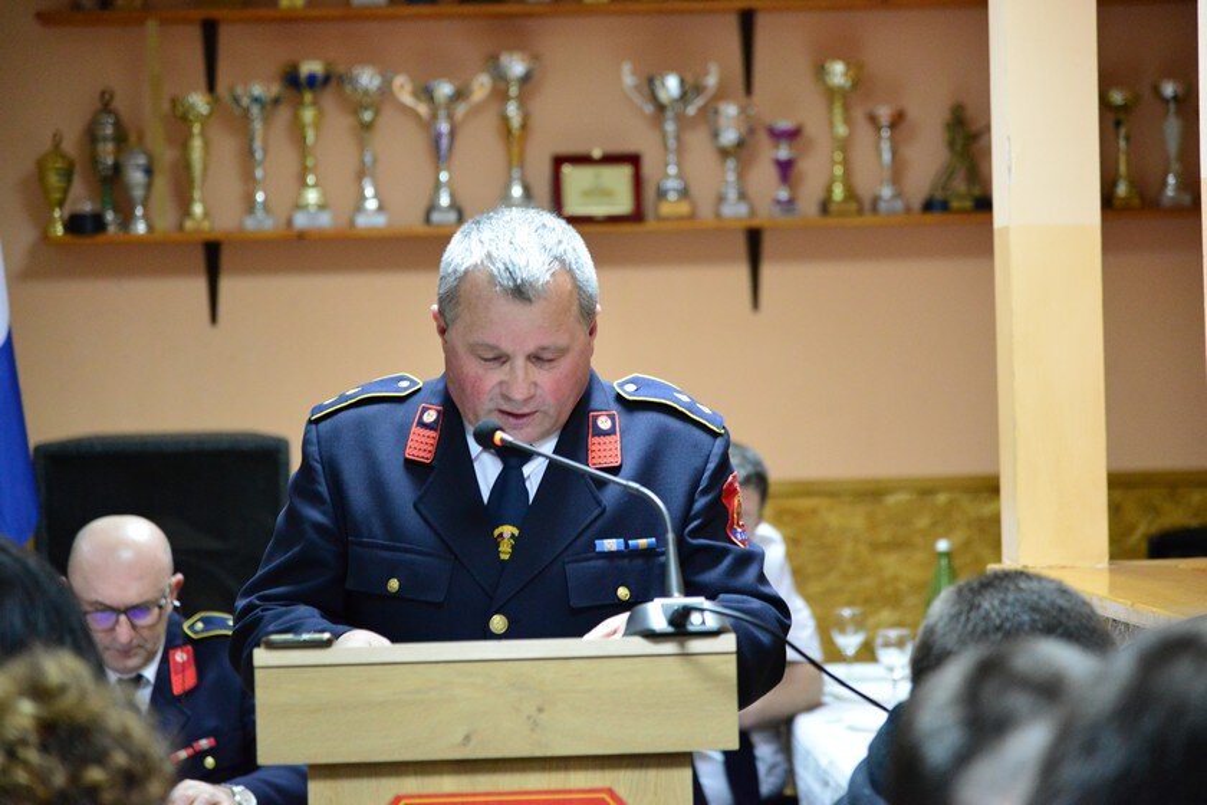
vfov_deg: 11.4
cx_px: 604
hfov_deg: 17.1
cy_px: 402
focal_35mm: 120
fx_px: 4023
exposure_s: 1/80
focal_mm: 120
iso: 6400
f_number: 4
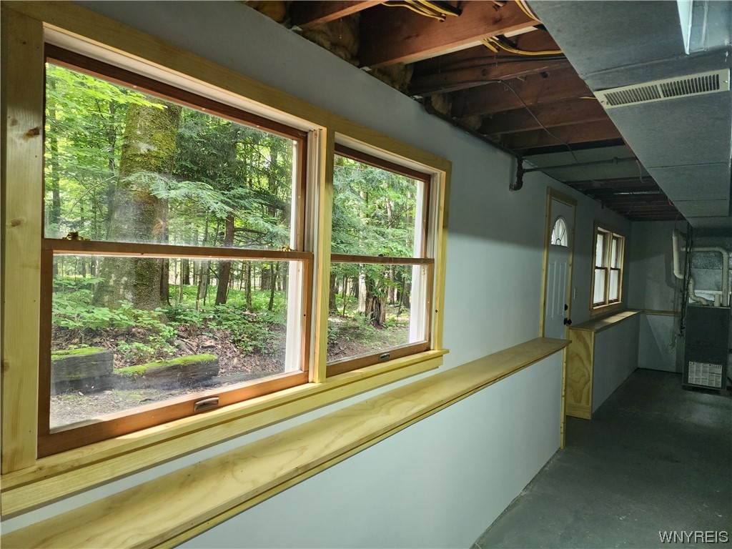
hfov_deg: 73.9
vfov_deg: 58.9
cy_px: 274
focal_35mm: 23
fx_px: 486
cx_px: 366
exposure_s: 1/120
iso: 250
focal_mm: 6.4
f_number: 1.8
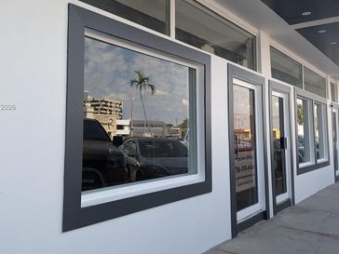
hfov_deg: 55.3
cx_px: 157
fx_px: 323
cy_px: 107
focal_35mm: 33
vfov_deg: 42.8
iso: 28
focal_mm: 4.53
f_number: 1.7
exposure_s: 1/345
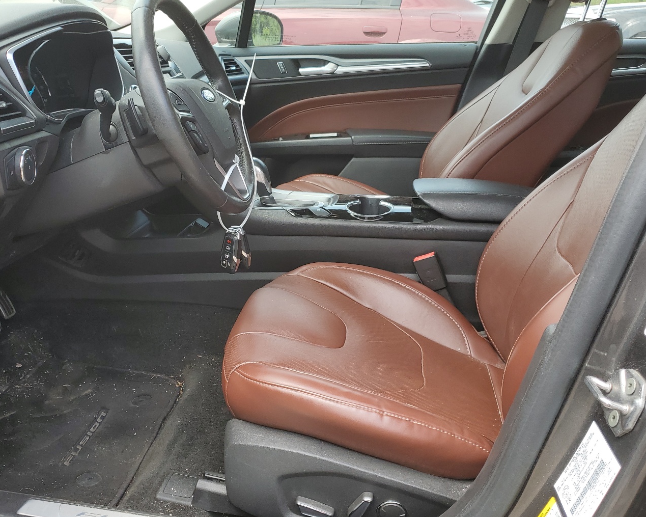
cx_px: 276
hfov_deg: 55.4
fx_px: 612
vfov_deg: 45.8
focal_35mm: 32
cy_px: 258
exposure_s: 1/417
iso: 50
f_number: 1.5
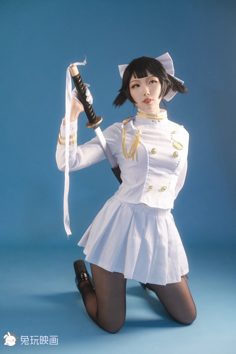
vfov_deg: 39.6
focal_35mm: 50
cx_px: 118
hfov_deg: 27.0
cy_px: 177
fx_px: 491
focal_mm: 50
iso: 2000
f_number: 3.2
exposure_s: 1/160
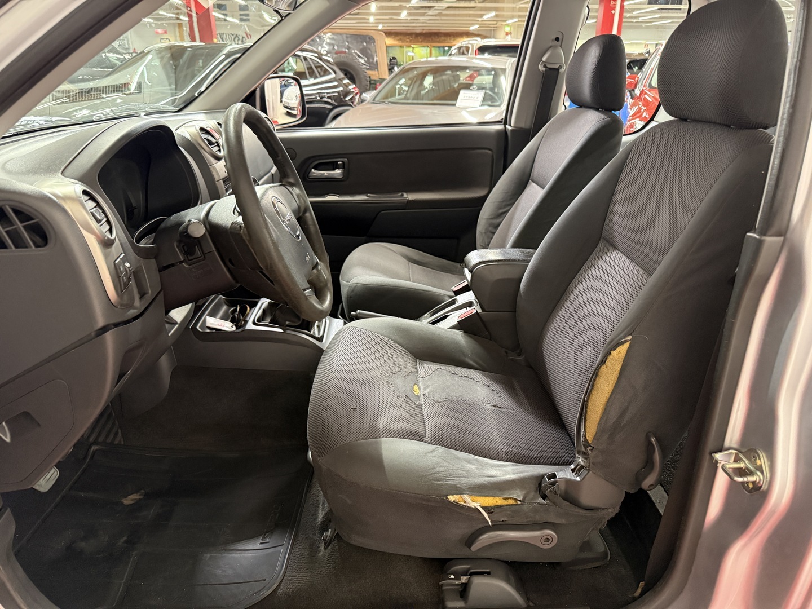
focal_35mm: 24
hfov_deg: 71.6
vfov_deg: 56.8
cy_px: 304
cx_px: 406
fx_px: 563
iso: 800
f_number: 1.78
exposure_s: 1/50
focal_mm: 6.76
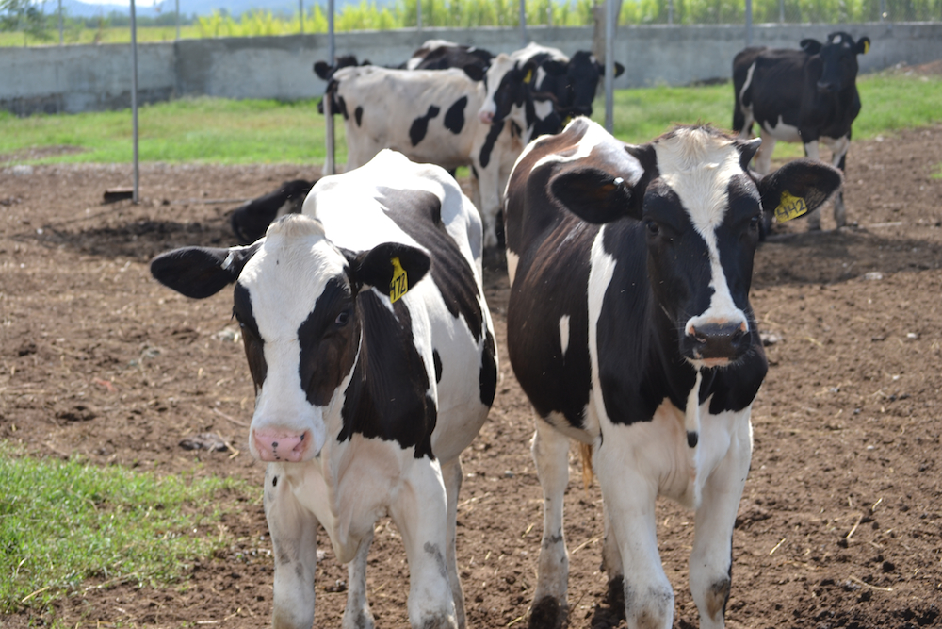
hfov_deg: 24.6
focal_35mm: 82
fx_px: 2159
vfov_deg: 16.6
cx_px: 471
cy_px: 314
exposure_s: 1/200
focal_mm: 55
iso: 100
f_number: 7.1
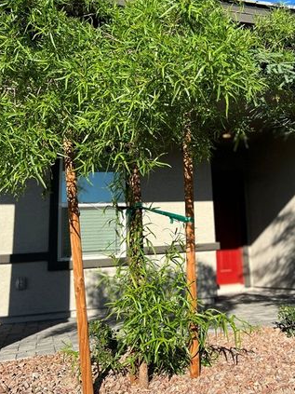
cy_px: 140
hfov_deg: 34.2
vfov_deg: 45.3
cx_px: 230
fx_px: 466
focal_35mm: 41
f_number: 1.5
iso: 50
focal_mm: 5.7
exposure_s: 1/2353
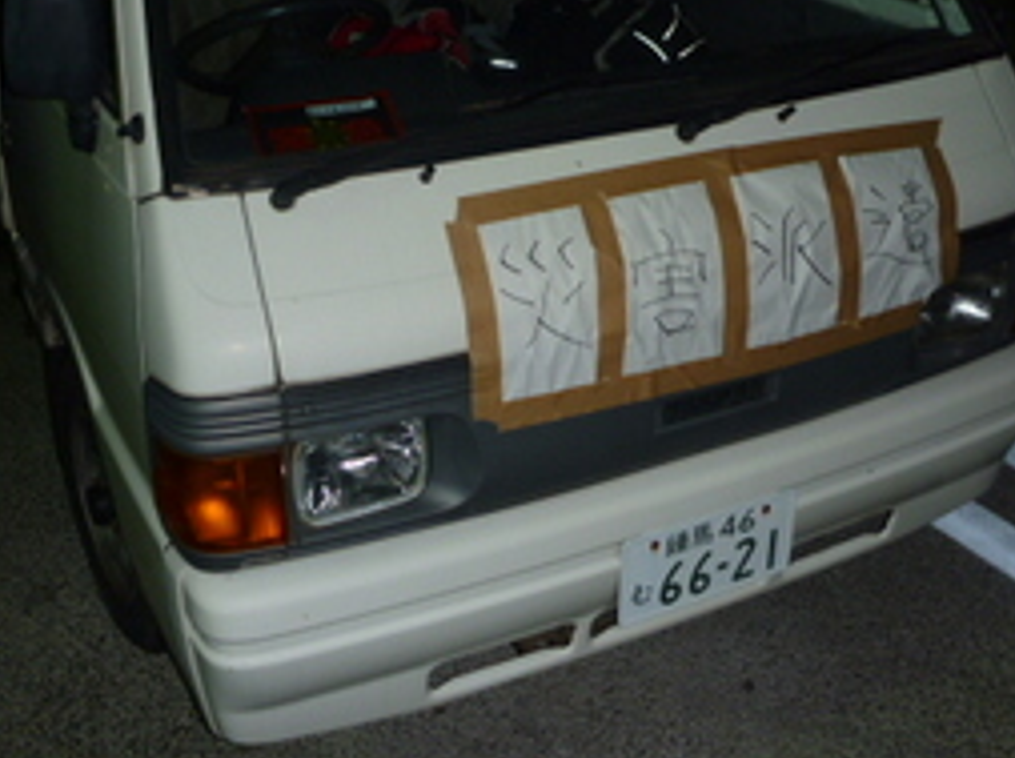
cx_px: 512
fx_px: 1376
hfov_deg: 40.5
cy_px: 221
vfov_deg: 30.4
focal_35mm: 47
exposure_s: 1/30
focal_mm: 4.9
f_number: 3.3
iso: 100
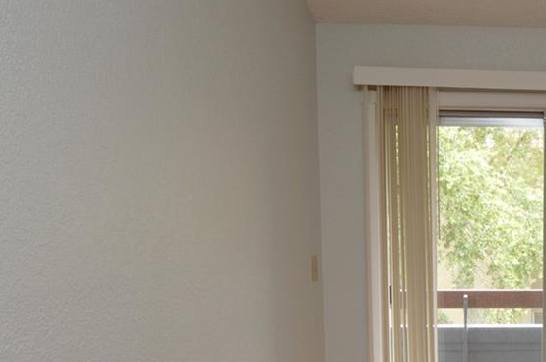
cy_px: 343
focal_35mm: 52
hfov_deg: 34.4
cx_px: 558
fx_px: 788
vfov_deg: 25.0
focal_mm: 12
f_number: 4
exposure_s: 1/60
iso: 400
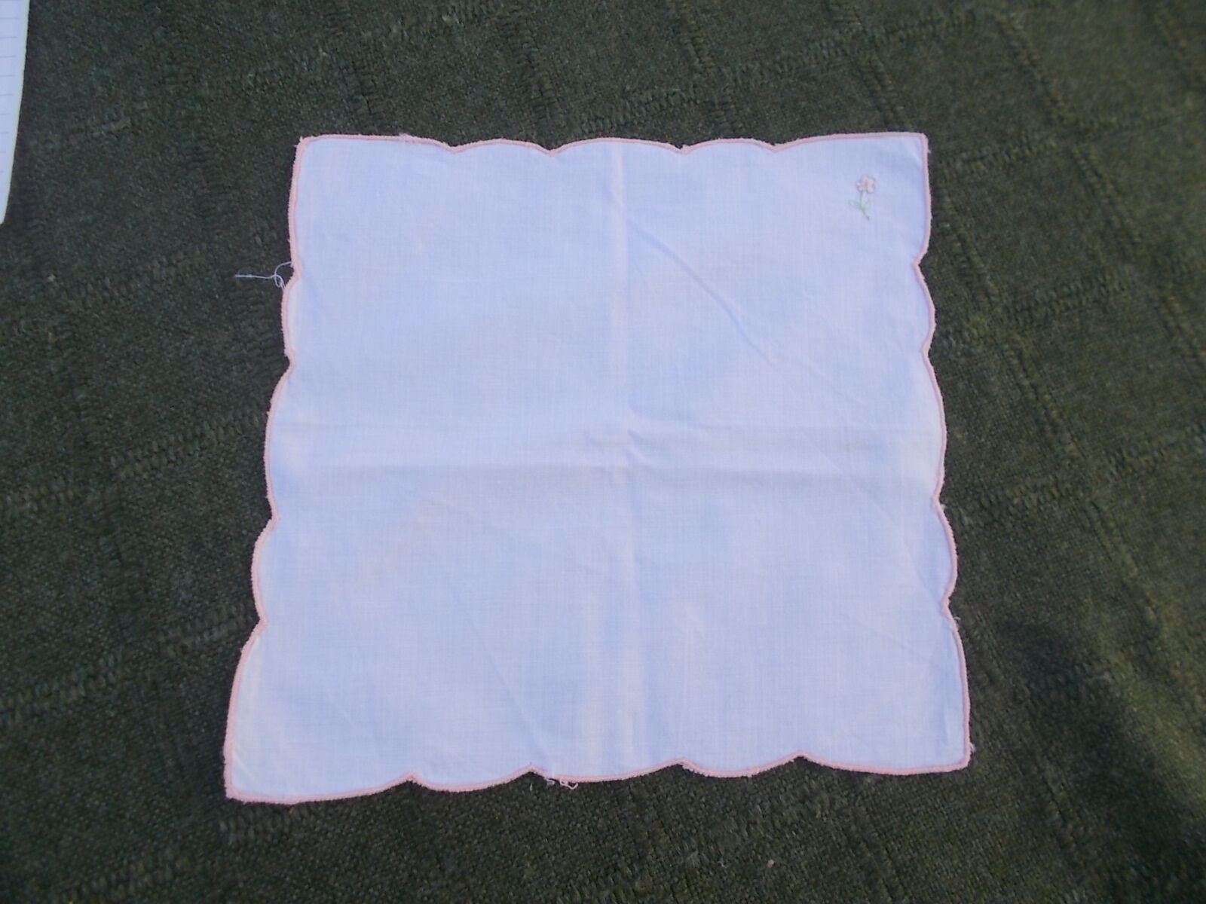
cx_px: 603
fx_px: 906
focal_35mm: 26
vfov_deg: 53.1
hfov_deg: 67.3
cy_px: 452
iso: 80
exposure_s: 1/80
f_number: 8
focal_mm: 4.6
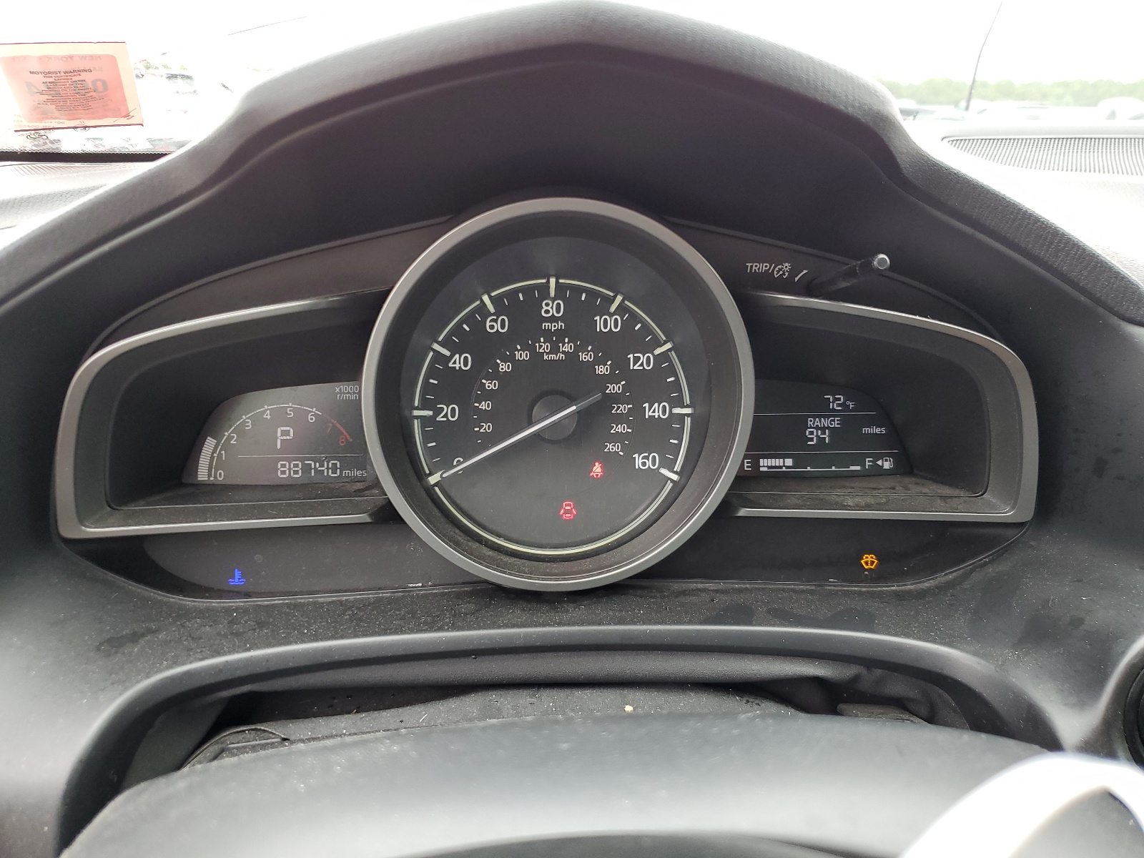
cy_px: 429
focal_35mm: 26
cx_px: 572
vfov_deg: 53.1
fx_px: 859
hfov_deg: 67.3
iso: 62
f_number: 1.5
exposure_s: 1/100
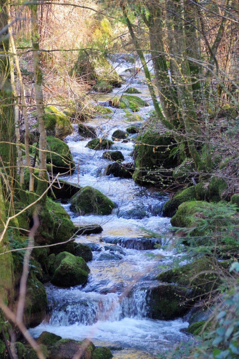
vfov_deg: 11.6
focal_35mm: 177
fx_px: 1762
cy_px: 180
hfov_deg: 7.8
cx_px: 120
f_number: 5.6
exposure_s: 1/125
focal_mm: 118
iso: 800
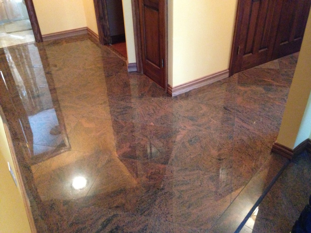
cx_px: 156
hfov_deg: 55.3
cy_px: 116
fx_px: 297
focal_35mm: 33
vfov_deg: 43.0
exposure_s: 1/15
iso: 640
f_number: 2.4
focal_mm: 4.13
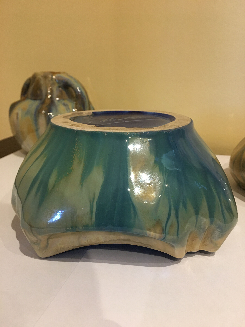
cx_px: 122
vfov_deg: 61.7
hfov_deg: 48.2
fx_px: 274
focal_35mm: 29
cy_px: 164
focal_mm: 4.15
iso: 100
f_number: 2.2
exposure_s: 1/10
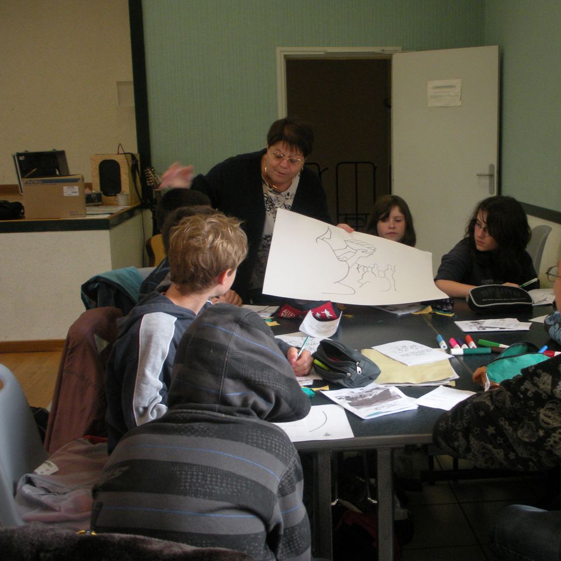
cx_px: 351
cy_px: 277
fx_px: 770
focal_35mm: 42
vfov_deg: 40.0
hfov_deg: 39.8
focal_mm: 6.3
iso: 251
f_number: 3.5
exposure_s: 1/55.2
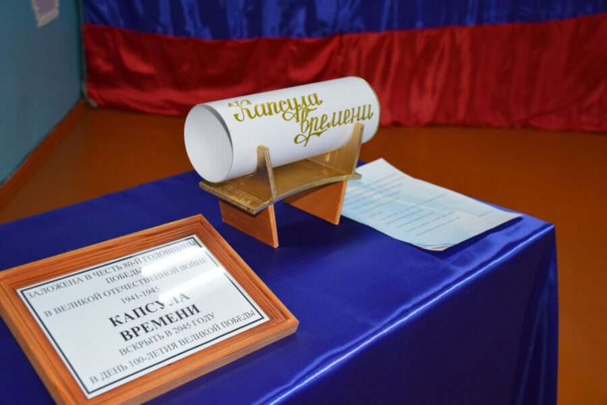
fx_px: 759
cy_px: 202
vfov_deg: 29.9
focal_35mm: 45
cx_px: 304
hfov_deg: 43.6
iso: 800
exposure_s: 1/100
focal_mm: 30
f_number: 5
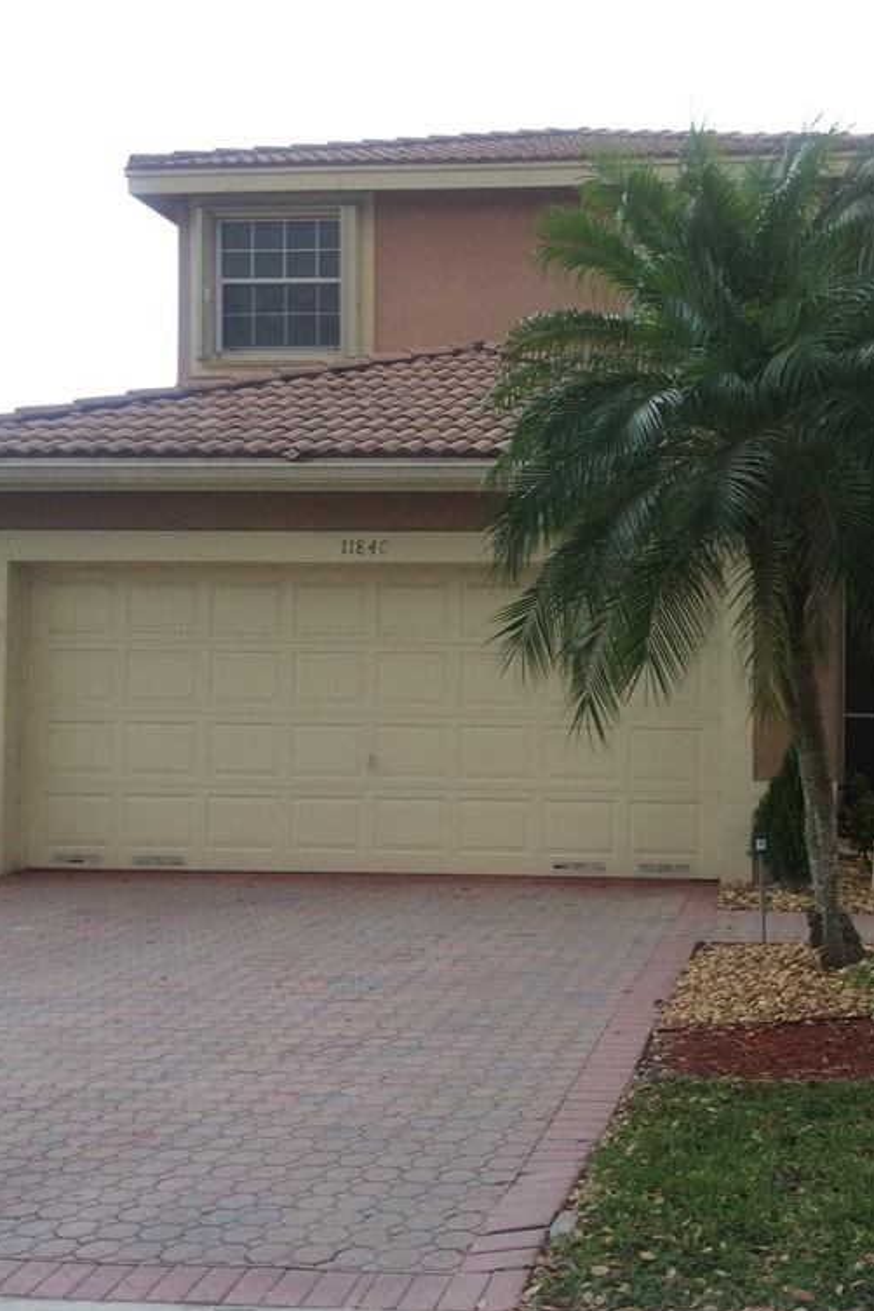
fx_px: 1493
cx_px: 717
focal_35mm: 41
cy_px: 665
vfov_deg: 47.4
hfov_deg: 31.7
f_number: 2.2
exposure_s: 1/60
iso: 40
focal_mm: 4.15
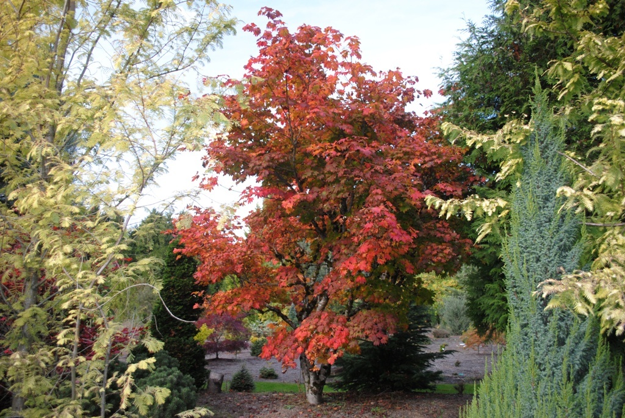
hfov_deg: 67.3
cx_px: 312
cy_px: 209
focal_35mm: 27
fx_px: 469
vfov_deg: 48.0
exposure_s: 1/125
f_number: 3.5
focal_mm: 18
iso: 180
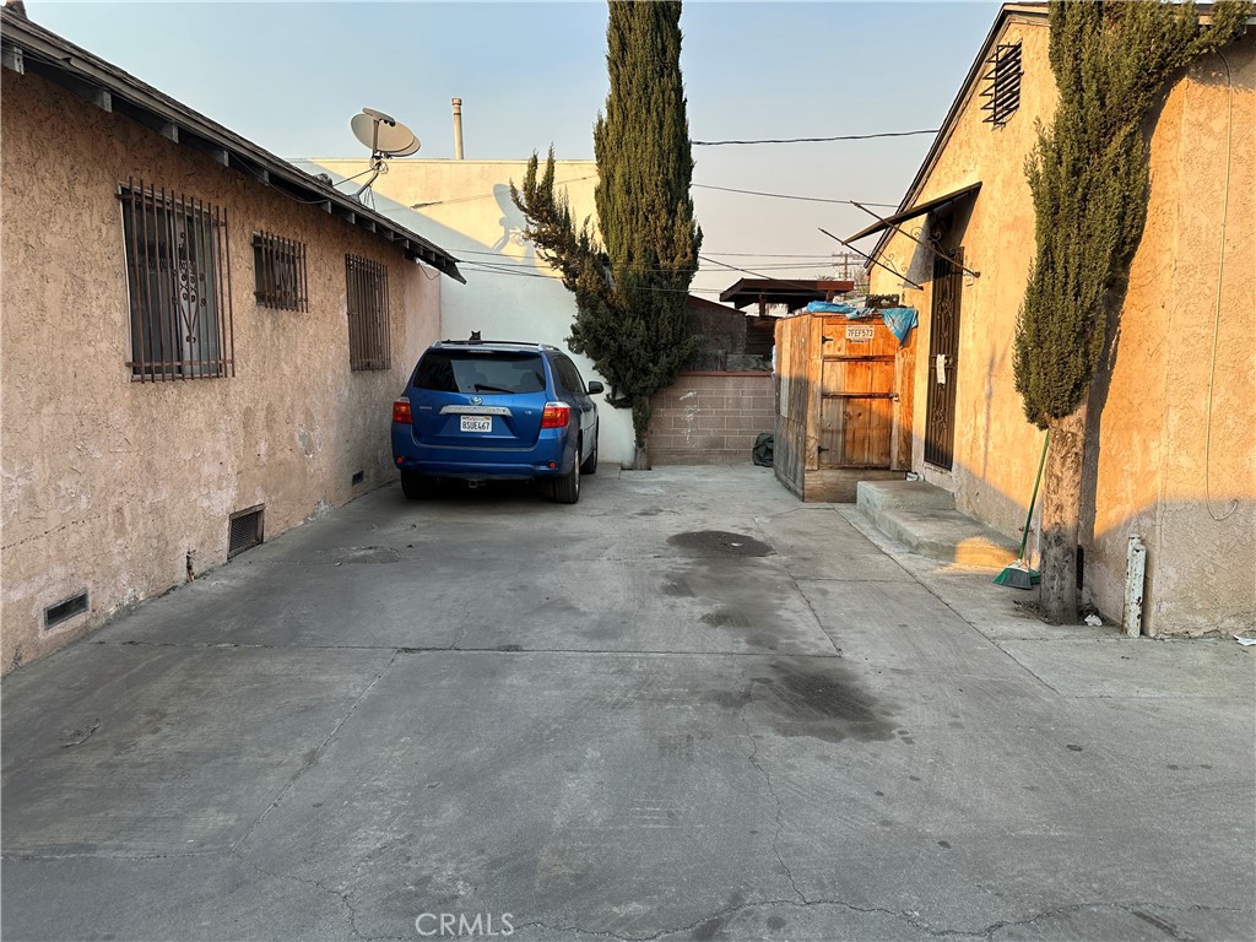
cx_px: 628
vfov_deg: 56.8
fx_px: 871
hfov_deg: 71.6
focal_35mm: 24
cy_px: 471
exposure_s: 1/1357
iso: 80
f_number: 1.78
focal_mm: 6.86
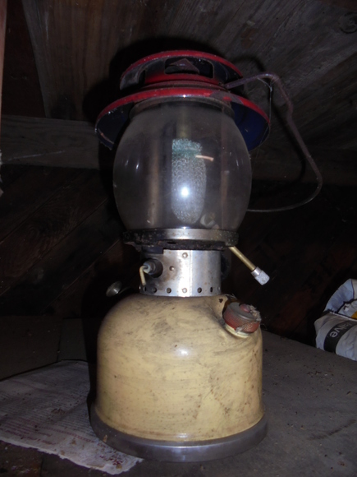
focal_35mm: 26
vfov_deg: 67.3
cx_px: 178
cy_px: 238
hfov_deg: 53.1
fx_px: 358
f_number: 3.5
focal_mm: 4.6
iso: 160
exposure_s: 1/30
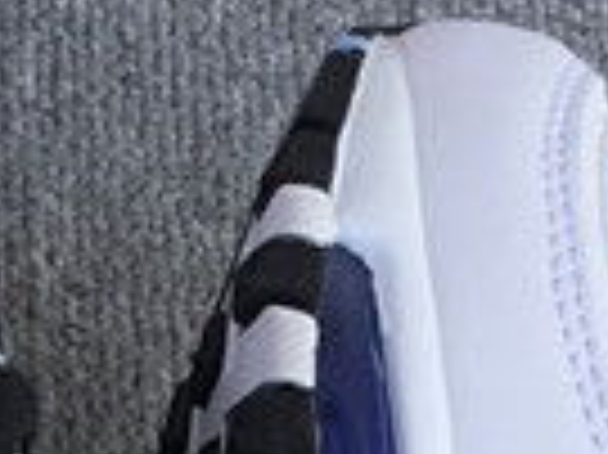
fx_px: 3633
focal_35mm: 207
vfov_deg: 6.7
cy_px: 1148
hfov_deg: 9.5
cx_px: -14
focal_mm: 3.3
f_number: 2.4
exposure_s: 1/348
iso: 25
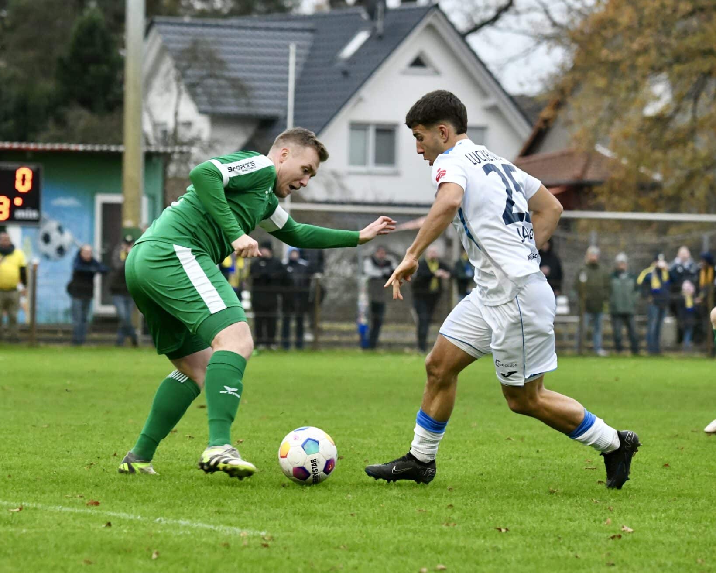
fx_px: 4344
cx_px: 391
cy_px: 284
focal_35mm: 205
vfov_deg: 7.5
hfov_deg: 9.4
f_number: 5
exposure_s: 1/1600
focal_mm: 175
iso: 8000
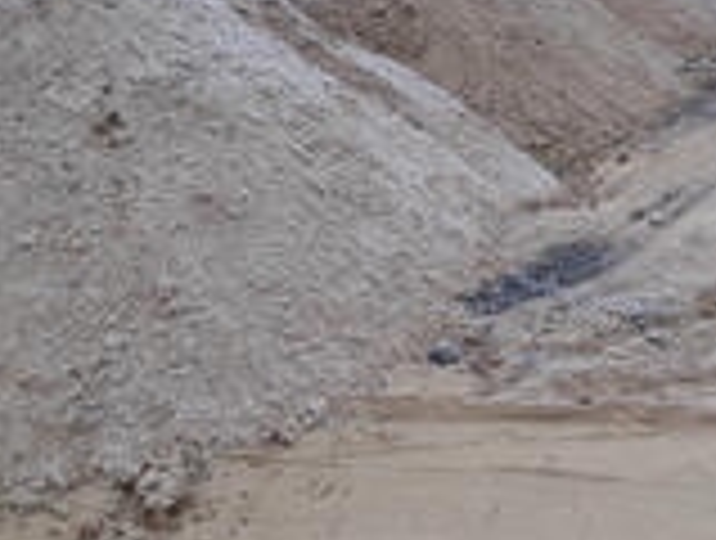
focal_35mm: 61
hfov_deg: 31.0
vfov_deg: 24.0
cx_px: 554
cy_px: 184
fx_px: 1265
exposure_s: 1/193
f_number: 1.9
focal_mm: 3.6
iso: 40
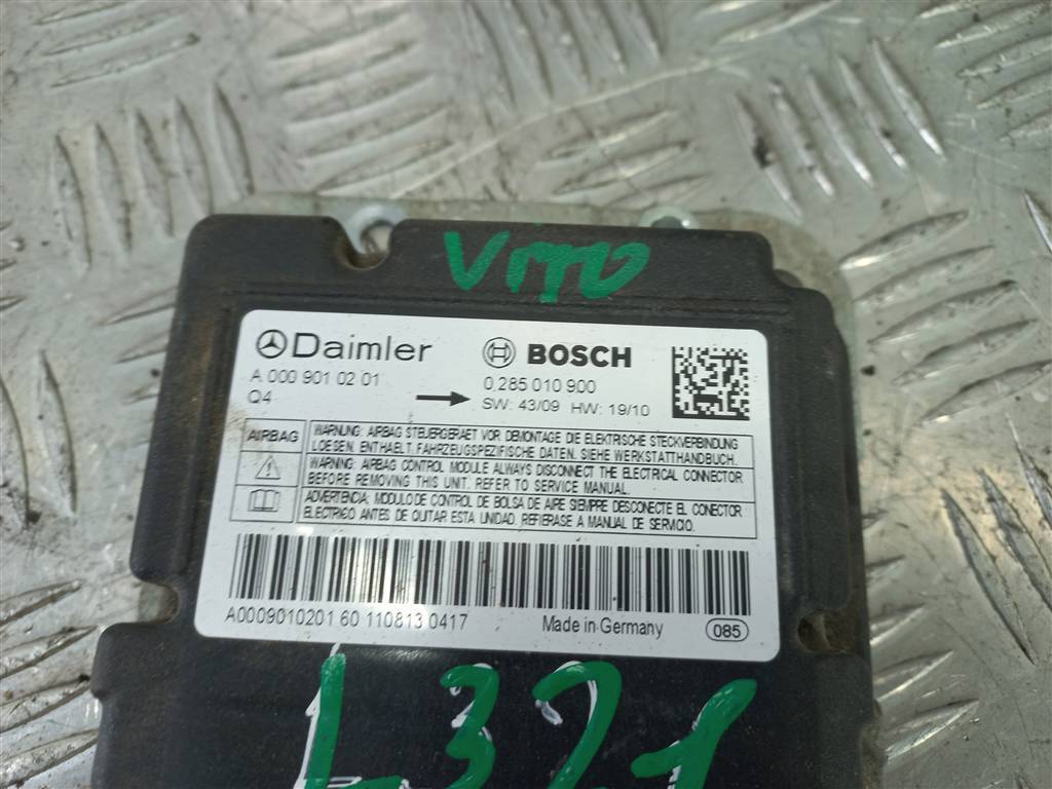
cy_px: 394
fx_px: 760
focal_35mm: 25
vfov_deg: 54.9
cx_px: 526
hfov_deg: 69.4
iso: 64
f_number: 1.8
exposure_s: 1/50
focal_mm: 4.6
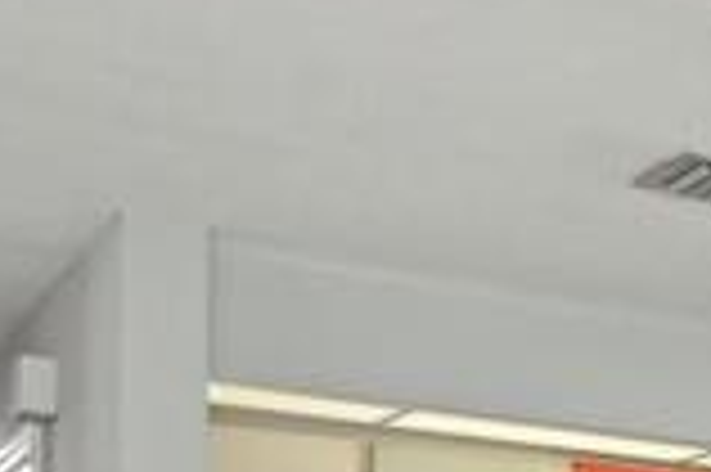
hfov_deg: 12.1
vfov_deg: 13.6
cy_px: 818
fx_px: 1795
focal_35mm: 91
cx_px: 2038
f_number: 8
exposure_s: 1/160
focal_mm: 14
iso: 400
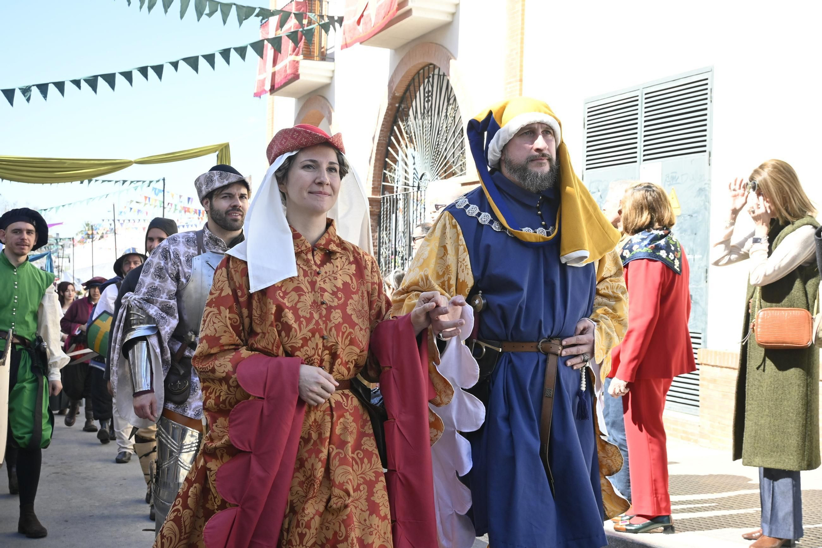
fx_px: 1027
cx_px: 411
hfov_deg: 43.6
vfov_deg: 29.9
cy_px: 274
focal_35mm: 45
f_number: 6.3
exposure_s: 1/400
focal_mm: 30
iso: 400
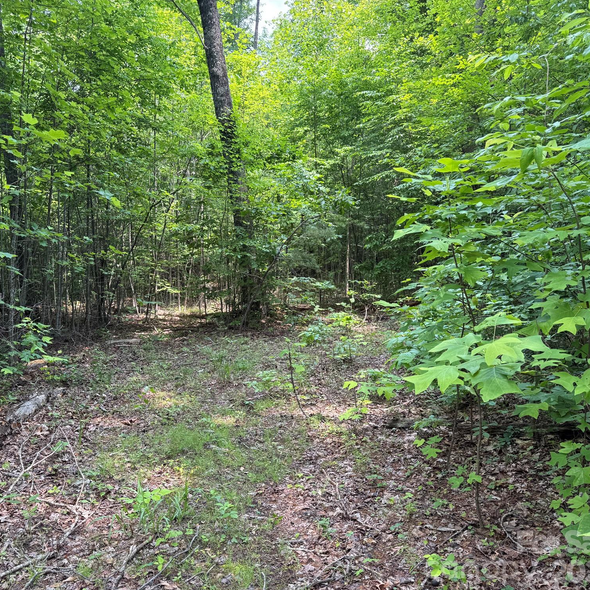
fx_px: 559
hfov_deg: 55.3
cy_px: 302
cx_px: 243
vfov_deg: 55.6
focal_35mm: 29
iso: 64
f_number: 1.78
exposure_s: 1/220
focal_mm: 6.76
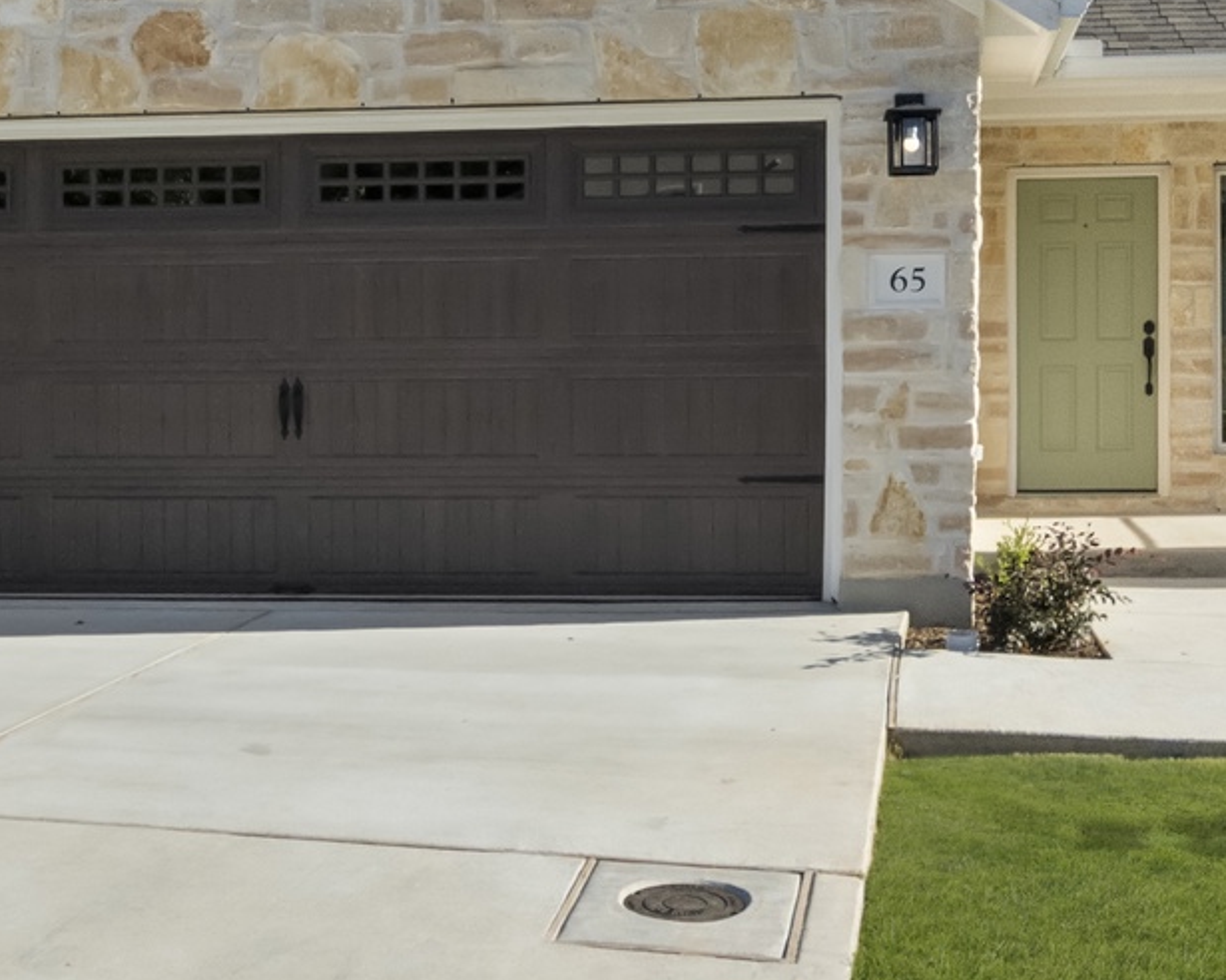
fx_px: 1887
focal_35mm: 52
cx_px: 643
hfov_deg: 36.0
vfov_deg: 28.0
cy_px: 82
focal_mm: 14
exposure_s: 1/2000
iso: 400
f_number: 8
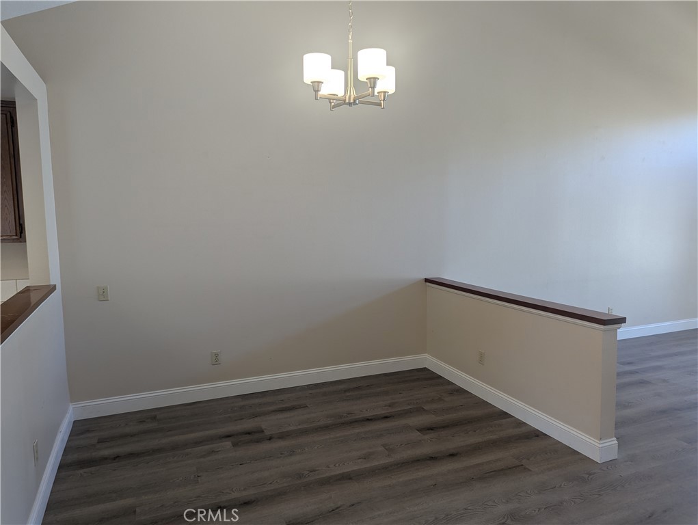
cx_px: 349
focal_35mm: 24
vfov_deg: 56.9
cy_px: 262
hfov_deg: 71.5
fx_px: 484
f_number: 1.85
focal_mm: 6.81
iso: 33
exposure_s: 1/40
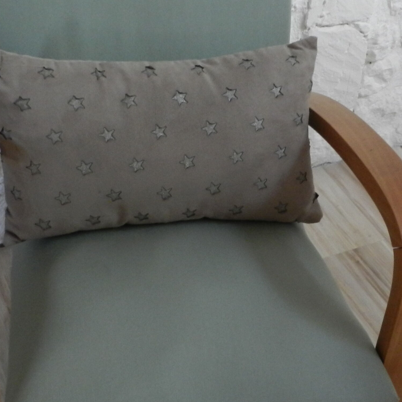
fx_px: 709
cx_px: 232
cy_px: 240
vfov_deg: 31.6
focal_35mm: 54
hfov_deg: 31.6
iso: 360
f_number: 4
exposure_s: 1/30
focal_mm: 4
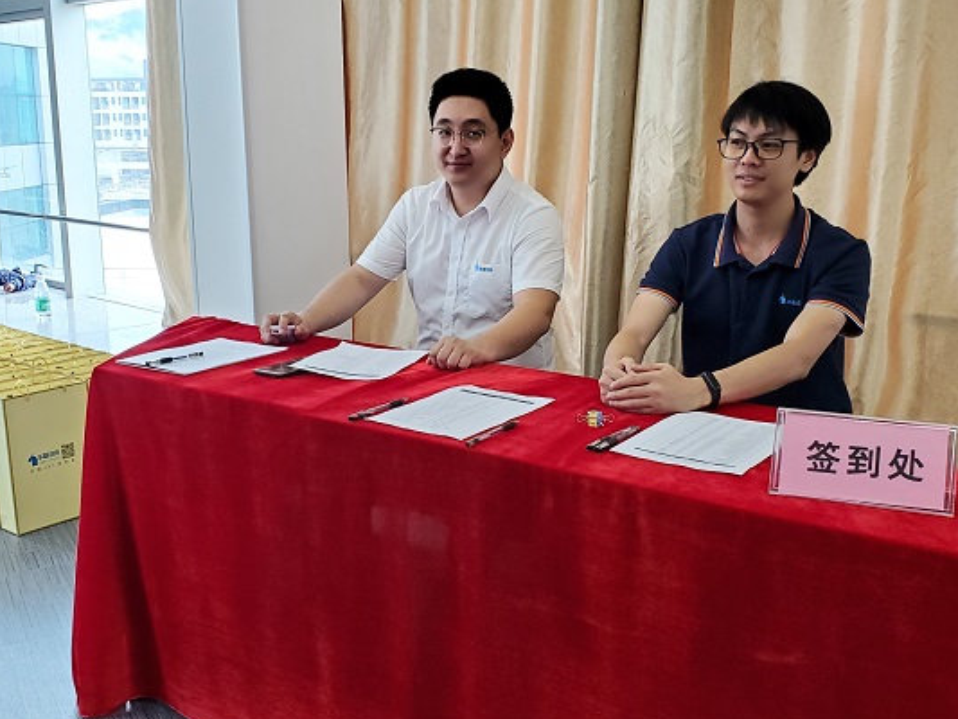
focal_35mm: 39
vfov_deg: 36.8
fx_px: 1080
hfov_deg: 47.9
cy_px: 333
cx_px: 471
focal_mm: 4.3
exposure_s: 1/50
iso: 320
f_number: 2.4
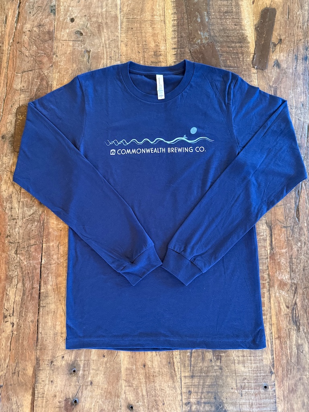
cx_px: 154
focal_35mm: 24
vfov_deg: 71.6
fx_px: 286
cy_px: 206
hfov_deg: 56.8
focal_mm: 6.76
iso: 1000
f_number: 1.78
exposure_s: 1/40
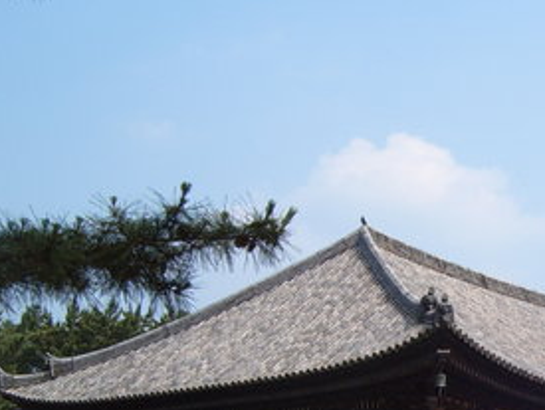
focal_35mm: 86
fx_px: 1356
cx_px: 561
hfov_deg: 21.8
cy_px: 376
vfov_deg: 16.9
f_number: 6
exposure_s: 1/250
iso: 63
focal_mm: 6.2
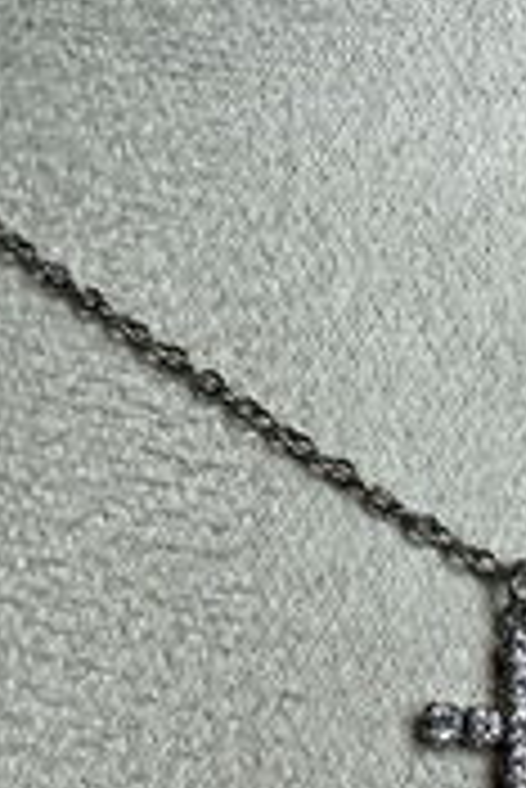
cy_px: 511
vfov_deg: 26.5
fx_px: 1662
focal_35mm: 76
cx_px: 252
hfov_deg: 18.0
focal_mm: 2.22
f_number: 2.2
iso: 40
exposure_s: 1/316
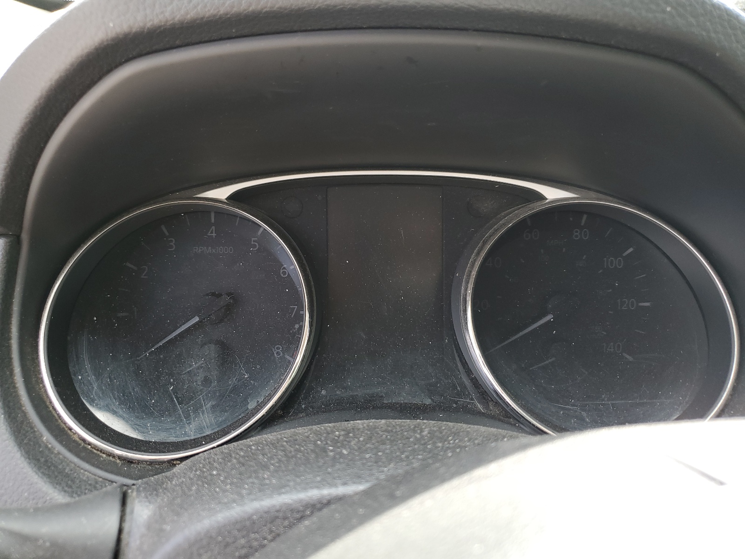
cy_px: 280
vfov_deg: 53.1
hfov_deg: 67.3
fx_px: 560
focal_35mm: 26
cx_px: 372
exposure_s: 1/120
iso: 56
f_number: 1.5
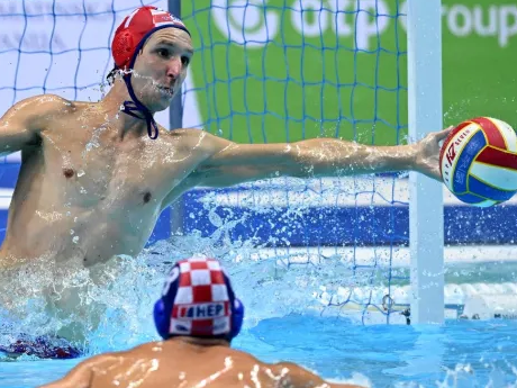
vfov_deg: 2.3
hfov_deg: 3.1
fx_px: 9499
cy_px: 188
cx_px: 129
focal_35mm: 636
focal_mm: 400
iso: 5000
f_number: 4
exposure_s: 1/4000
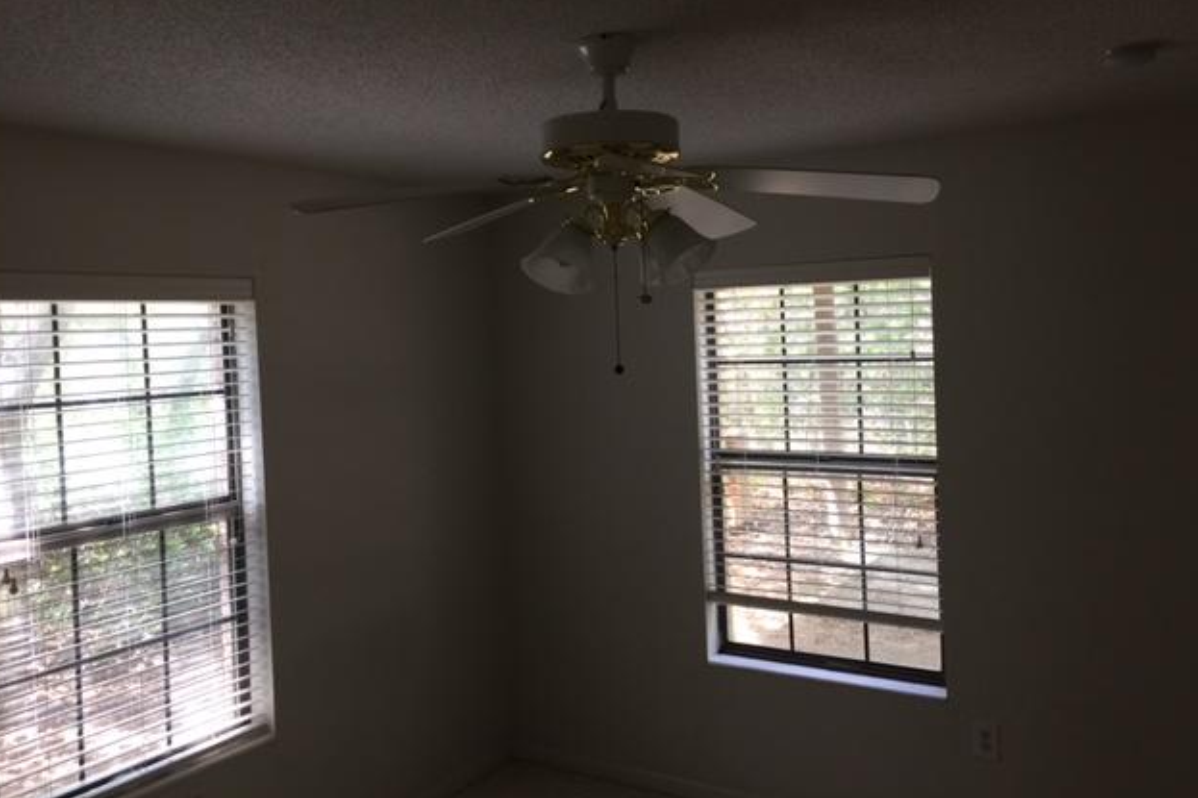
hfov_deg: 60.3
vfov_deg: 42.2
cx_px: 590
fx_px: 1031
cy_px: 356
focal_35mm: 31
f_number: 2.2
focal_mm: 4.15
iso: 32
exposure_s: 1/30
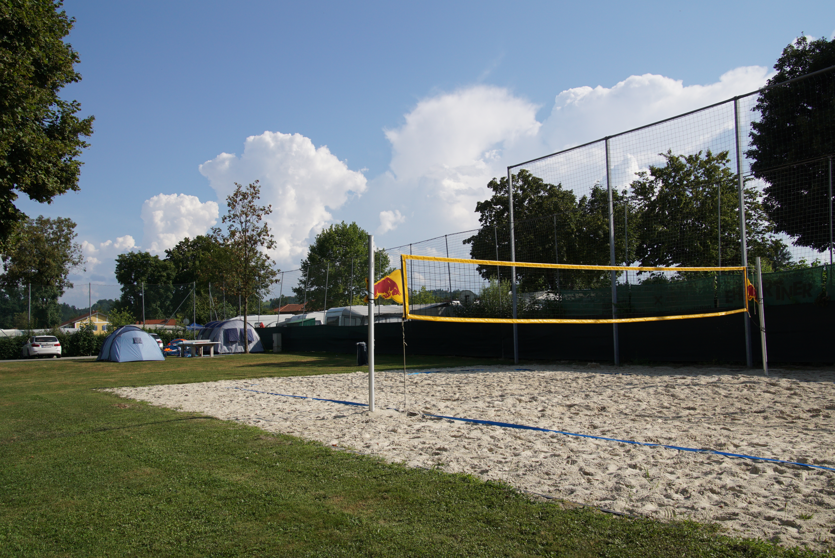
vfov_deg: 40.0
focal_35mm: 33
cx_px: 418
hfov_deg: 57.2
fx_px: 766
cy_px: 279
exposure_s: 1/500
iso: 200
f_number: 8
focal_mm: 22
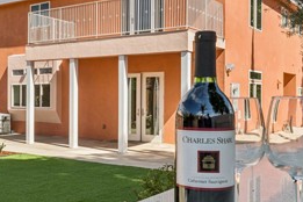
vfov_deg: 27.3
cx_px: 102
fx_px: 417
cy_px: 98
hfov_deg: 39.5
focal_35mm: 49
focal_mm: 20.2
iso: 100
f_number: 22
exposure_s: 1/40
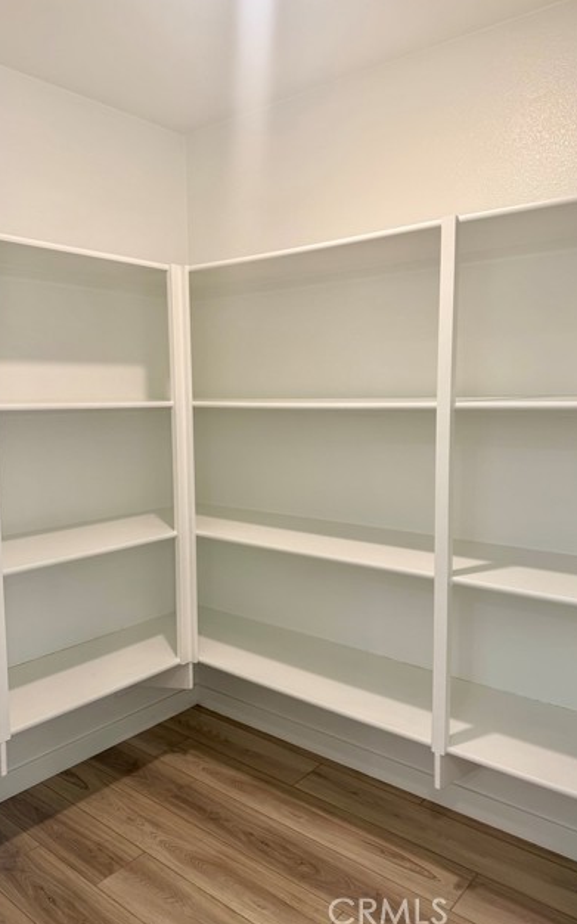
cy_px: 461
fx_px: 654
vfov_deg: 70.4
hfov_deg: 47.6
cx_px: 291
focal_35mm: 26
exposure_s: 1/120
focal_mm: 6.76
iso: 125
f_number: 1.78
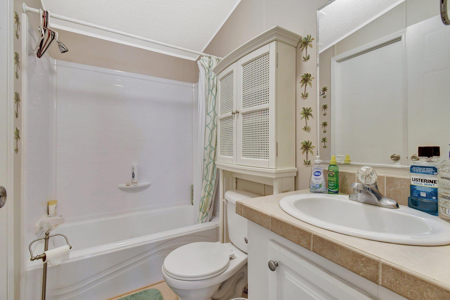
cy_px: 150
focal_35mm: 15
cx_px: 225
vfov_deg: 77.3
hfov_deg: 100.4
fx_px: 187
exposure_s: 1/5
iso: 1100
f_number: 8
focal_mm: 10
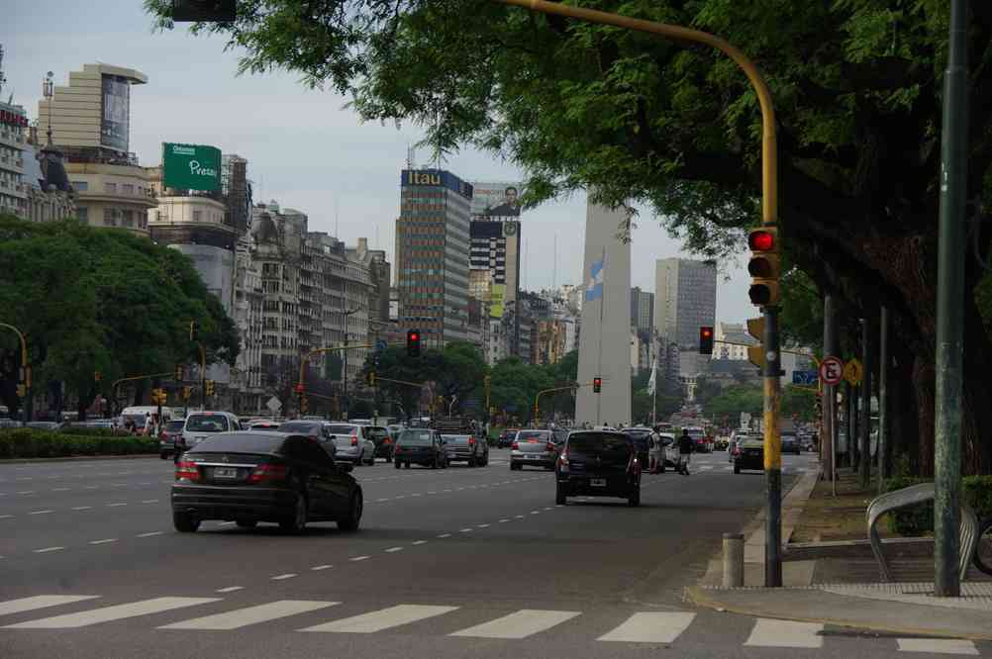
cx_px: 496
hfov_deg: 17.5
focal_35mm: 117
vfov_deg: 11.7
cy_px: 330
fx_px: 3221
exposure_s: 1/125
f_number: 6.7
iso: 100
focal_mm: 77.5
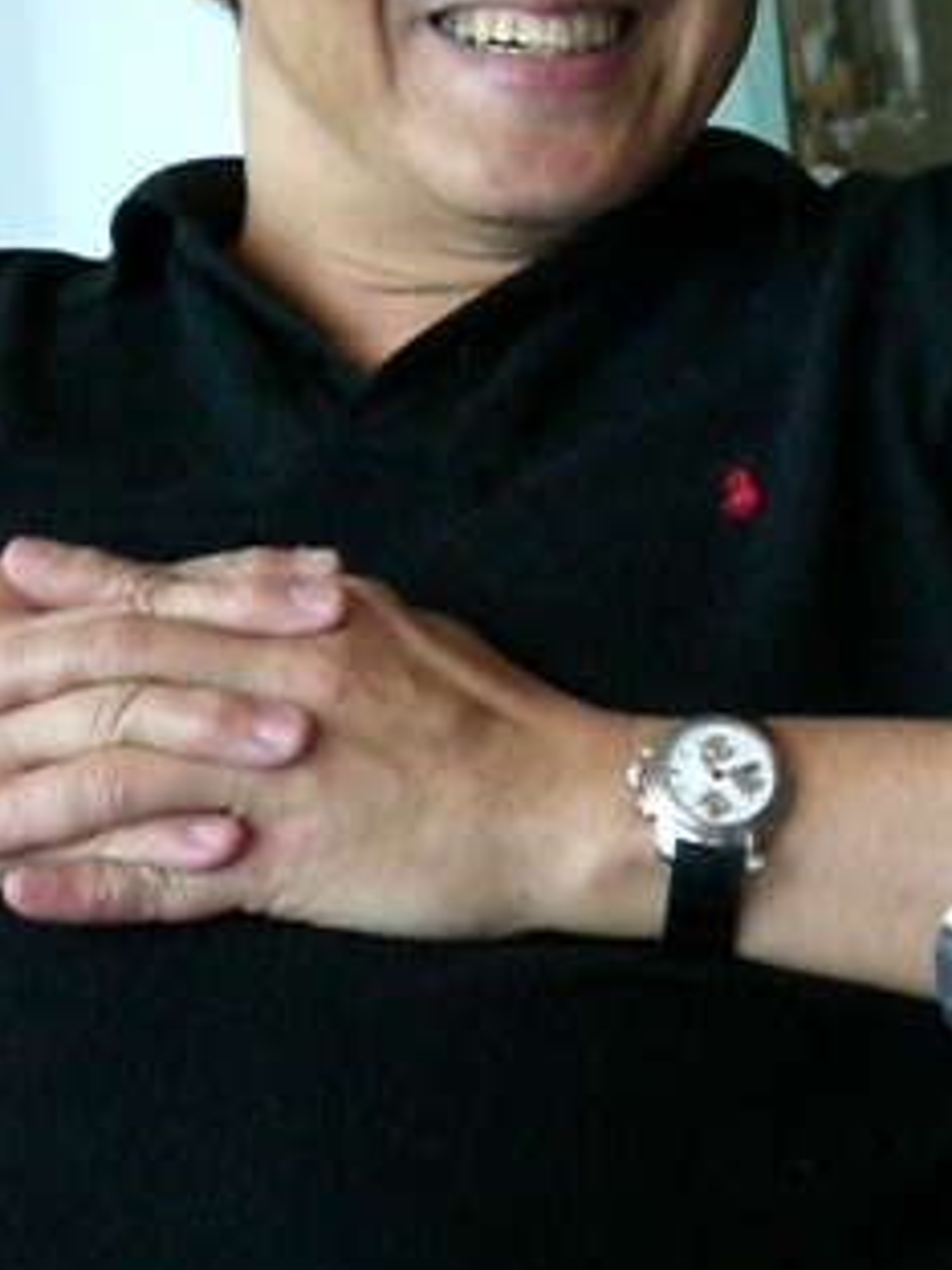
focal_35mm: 195
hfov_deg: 7.6
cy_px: 258
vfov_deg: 10.1
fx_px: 7150
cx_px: 610
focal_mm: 18.9
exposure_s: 1/60
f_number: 5.9
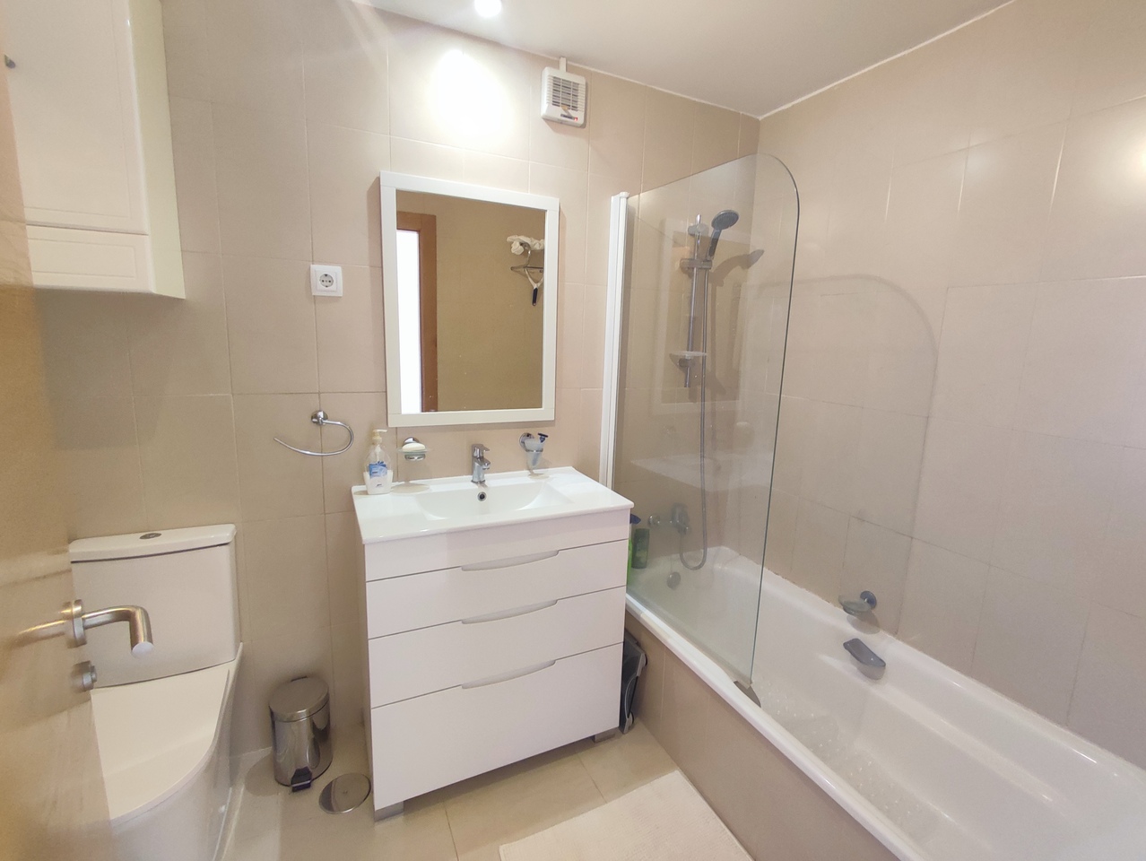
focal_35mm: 16
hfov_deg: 94.5
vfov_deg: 78.2
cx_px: 573
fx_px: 530
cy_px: 430
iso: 329
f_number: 2.2
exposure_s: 1/50
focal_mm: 1.65
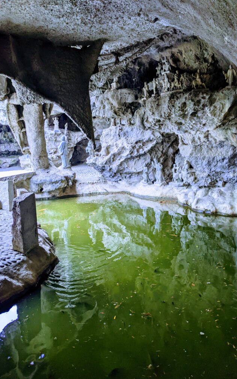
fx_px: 300
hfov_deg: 43.1
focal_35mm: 29
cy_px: 190
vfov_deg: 64.6
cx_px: 105
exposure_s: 1/159
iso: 47
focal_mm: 4.44
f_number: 1.8
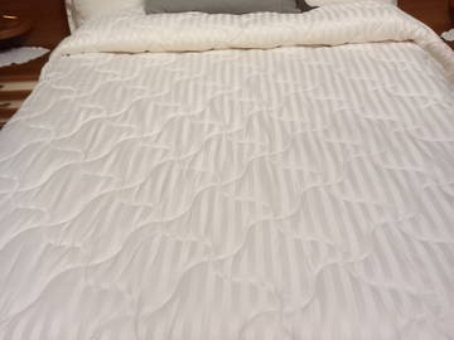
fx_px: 354
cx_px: 227
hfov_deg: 65.3
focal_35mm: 27
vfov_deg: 51.4
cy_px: 170
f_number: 1.8
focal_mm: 4
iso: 800
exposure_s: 1/16.7
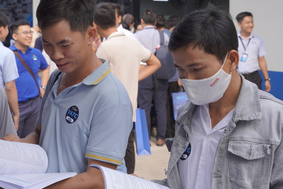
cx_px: 56
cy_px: 72
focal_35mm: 73
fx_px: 573
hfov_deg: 27.2
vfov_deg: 18.7
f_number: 6.3
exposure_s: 1/160
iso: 160
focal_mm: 42.5
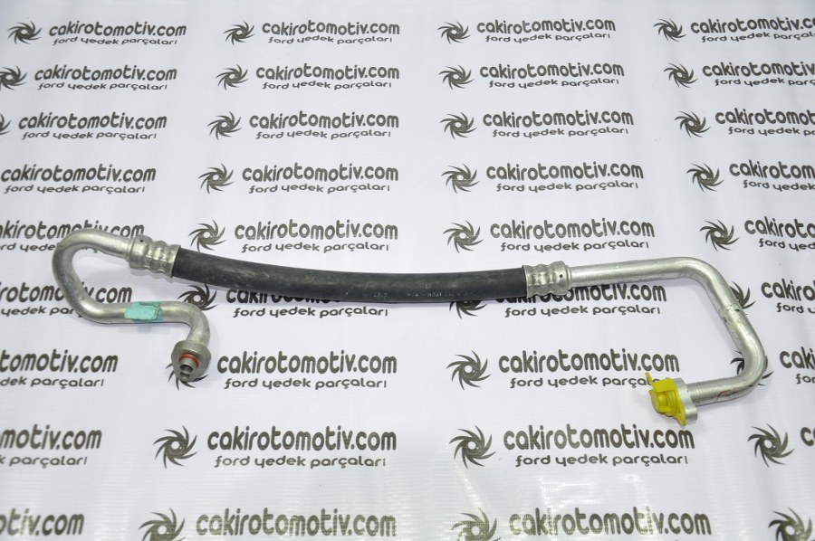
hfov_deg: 53.2
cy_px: 270
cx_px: 408
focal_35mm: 36
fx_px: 814
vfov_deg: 36.8
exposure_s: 1/40
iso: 200
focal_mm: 24
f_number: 4.5
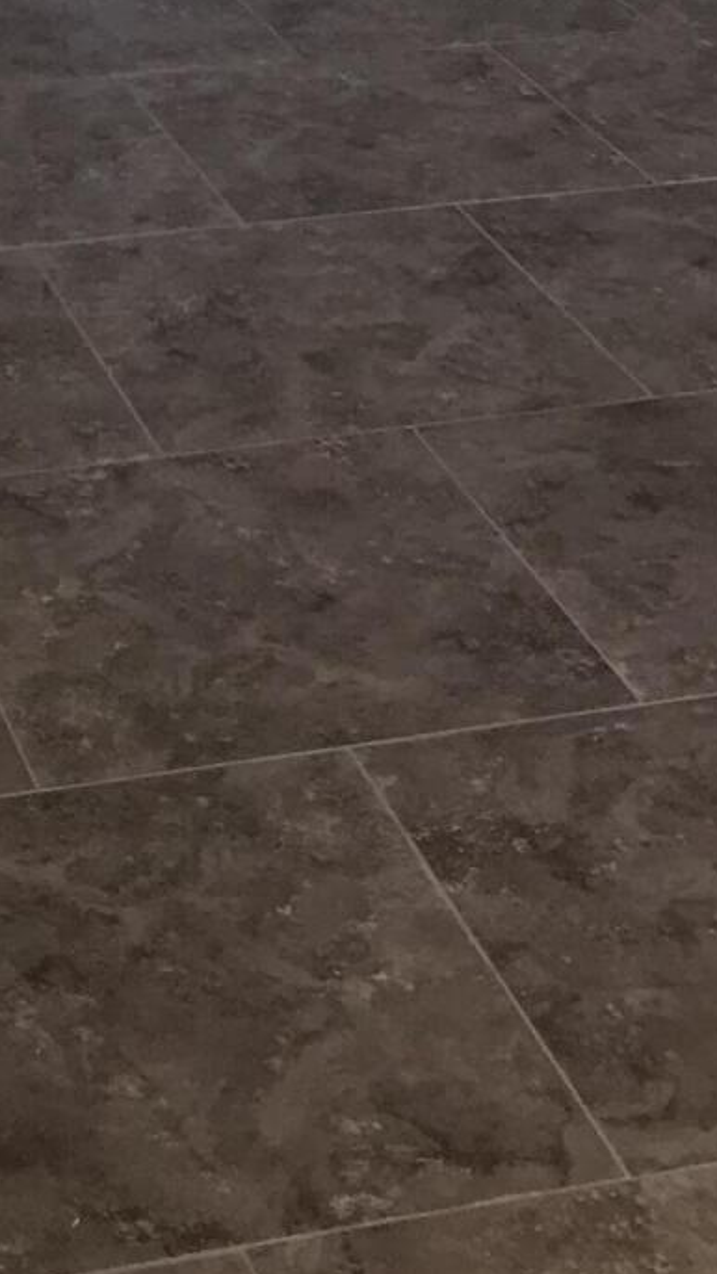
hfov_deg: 13.4
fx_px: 3007
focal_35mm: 89
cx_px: -19
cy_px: -381
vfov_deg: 21.6
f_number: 1.8
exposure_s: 1/43
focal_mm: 3.99
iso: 20
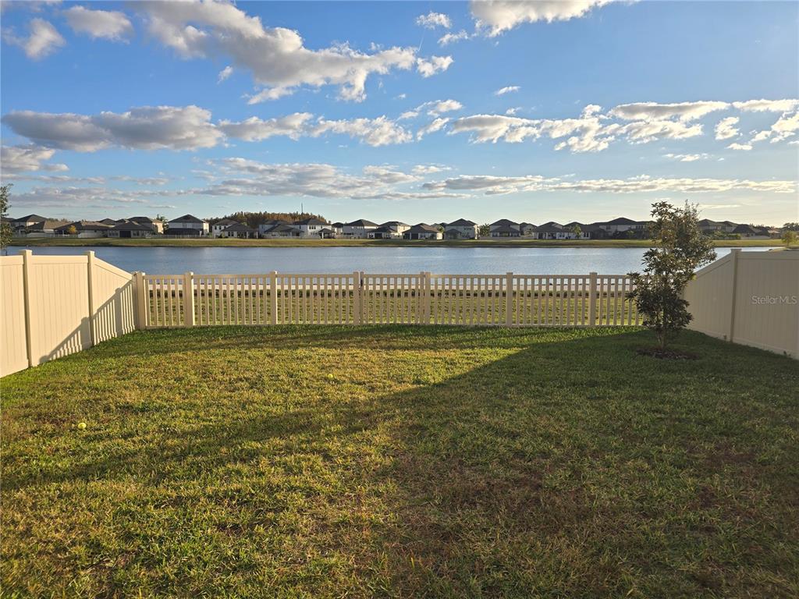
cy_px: 300
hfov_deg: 73.9
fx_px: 531
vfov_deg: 58.9
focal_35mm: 23
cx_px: 400
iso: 12
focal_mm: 6.3
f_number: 1.7
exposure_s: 1/614
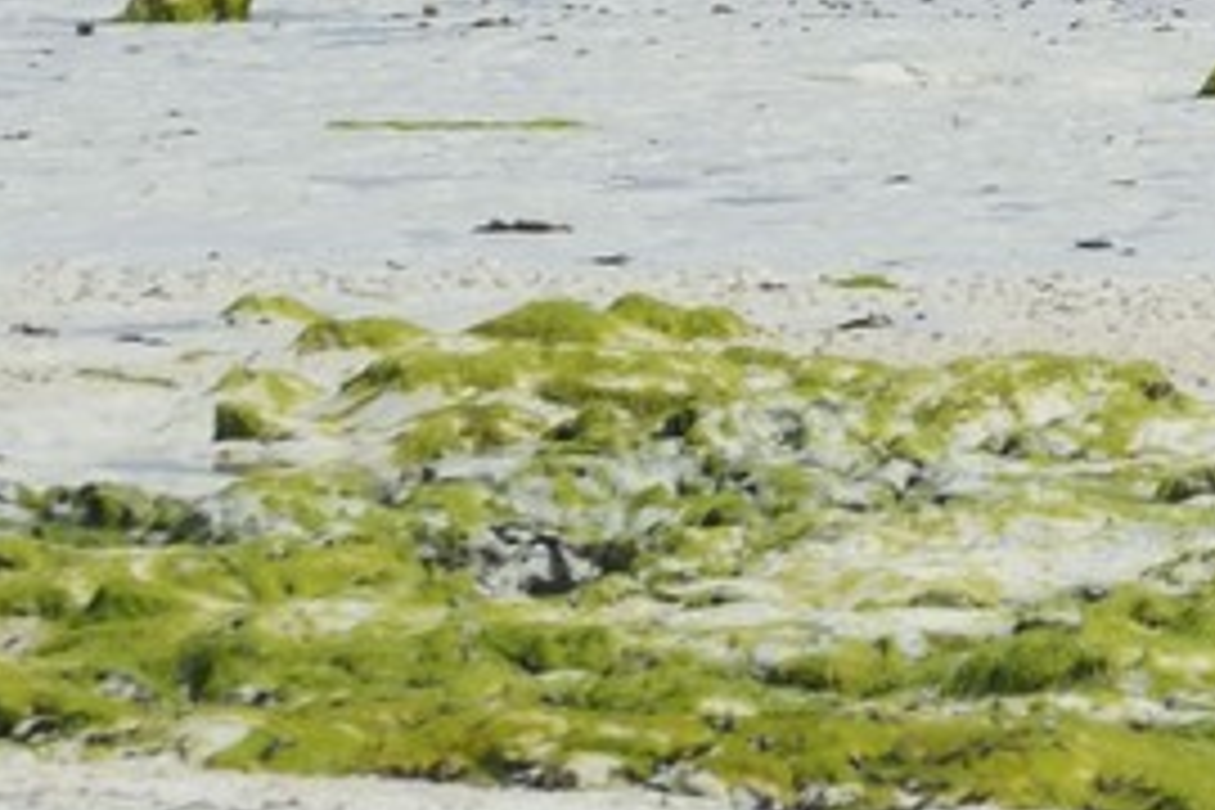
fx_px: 39957
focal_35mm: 1184
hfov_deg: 1.7
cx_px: 3519
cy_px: -1422
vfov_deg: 1.2
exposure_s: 1/200
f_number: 16
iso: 200
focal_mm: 200
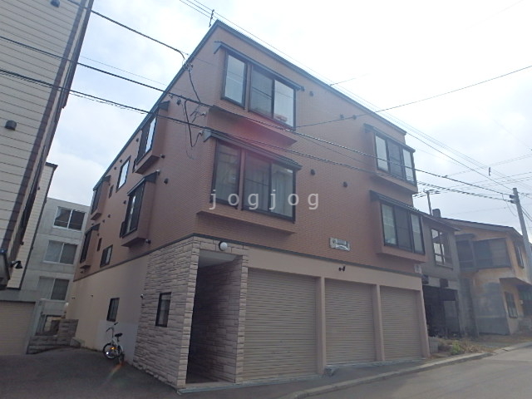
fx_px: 323
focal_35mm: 21
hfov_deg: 79.0
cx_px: 266
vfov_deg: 63.4
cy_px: 200
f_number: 6
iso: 125
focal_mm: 3.7
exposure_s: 1/640
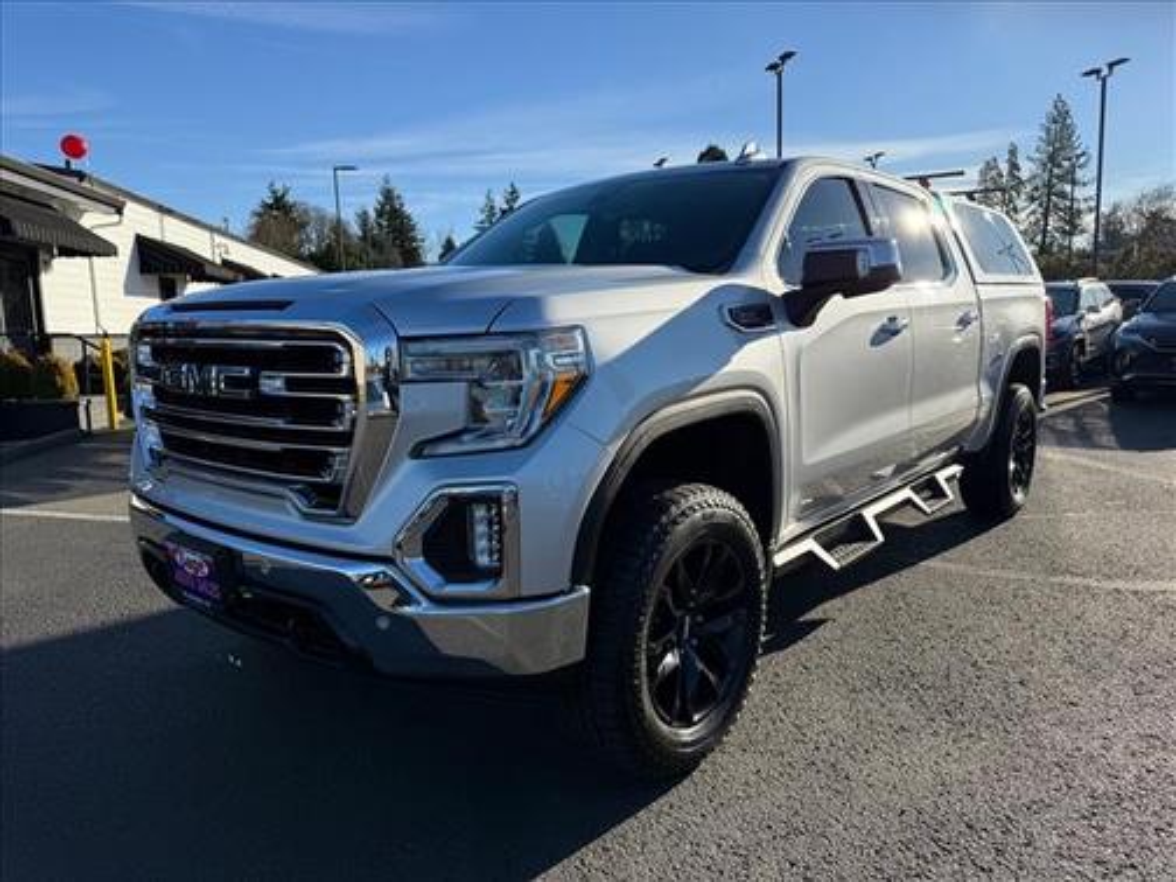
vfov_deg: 56.8
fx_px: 815
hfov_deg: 71.6
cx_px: 588
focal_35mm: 24
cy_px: 441
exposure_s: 1/3953
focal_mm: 6.76
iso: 80
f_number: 1.78
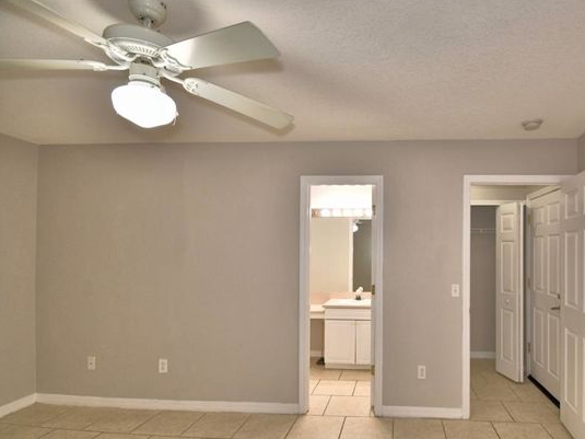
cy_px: 250
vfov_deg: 68.3
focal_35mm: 19
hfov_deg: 82.3
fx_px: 321
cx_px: 382
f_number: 4.5
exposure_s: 1/40
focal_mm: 10
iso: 200
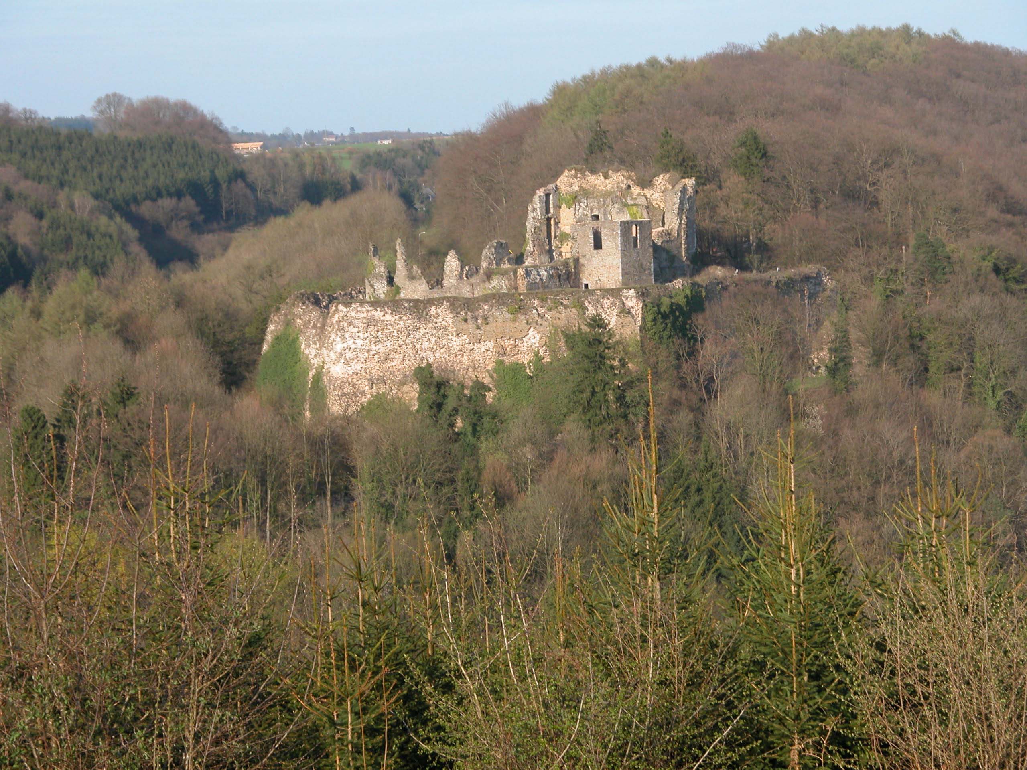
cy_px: 385
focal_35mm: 136
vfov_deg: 10.9
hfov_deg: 14.5
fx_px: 4035
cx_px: 514
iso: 100
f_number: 4.8
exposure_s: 1/290
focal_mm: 34.7
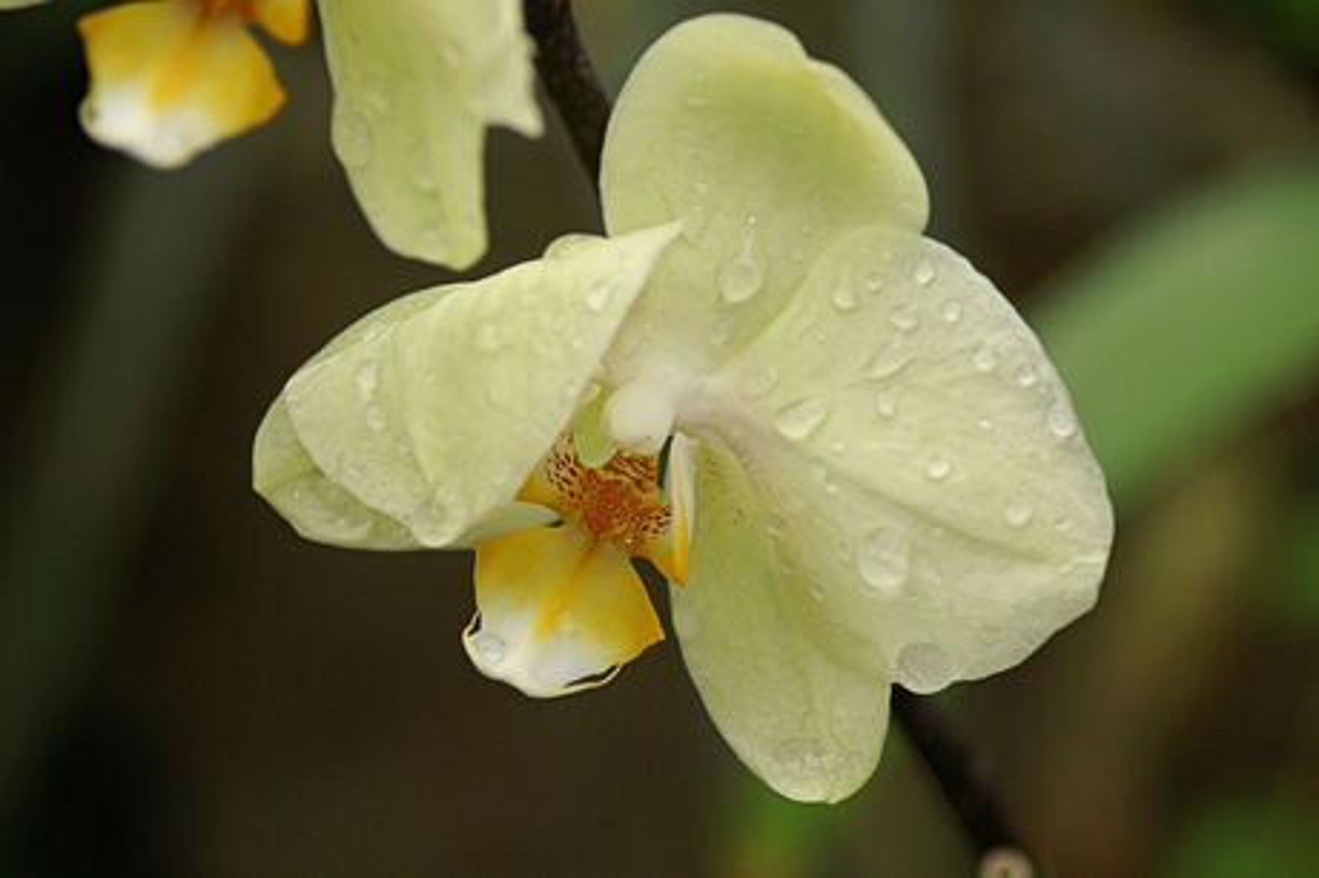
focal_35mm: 420
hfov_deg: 4.9
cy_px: 439
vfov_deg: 3.3
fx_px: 15377
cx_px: 660
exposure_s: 1/125
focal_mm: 280
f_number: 6.3
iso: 400
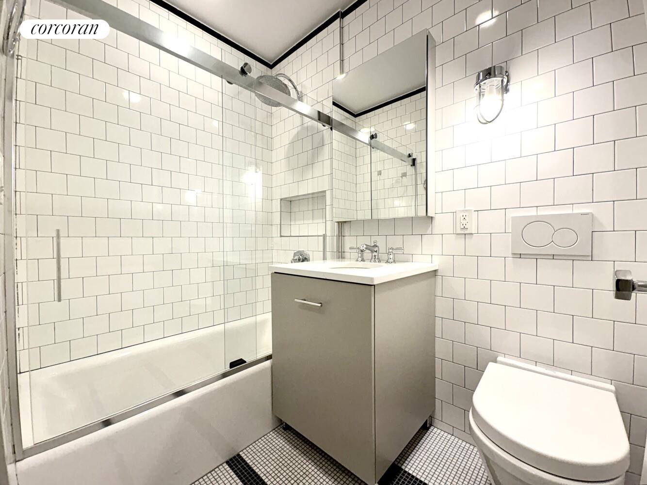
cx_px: 324
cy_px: 242
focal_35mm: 14
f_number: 2.2
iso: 100
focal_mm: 2.22
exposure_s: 1/132
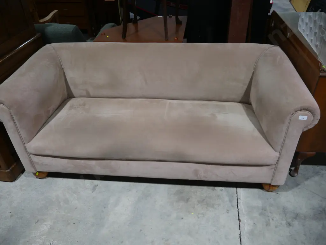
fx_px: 264
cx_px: 163
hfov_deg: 63.4
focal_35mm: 28
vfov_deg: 49.8
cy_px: 122
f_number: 3.5
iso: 200
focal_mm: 14
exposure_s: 1/80
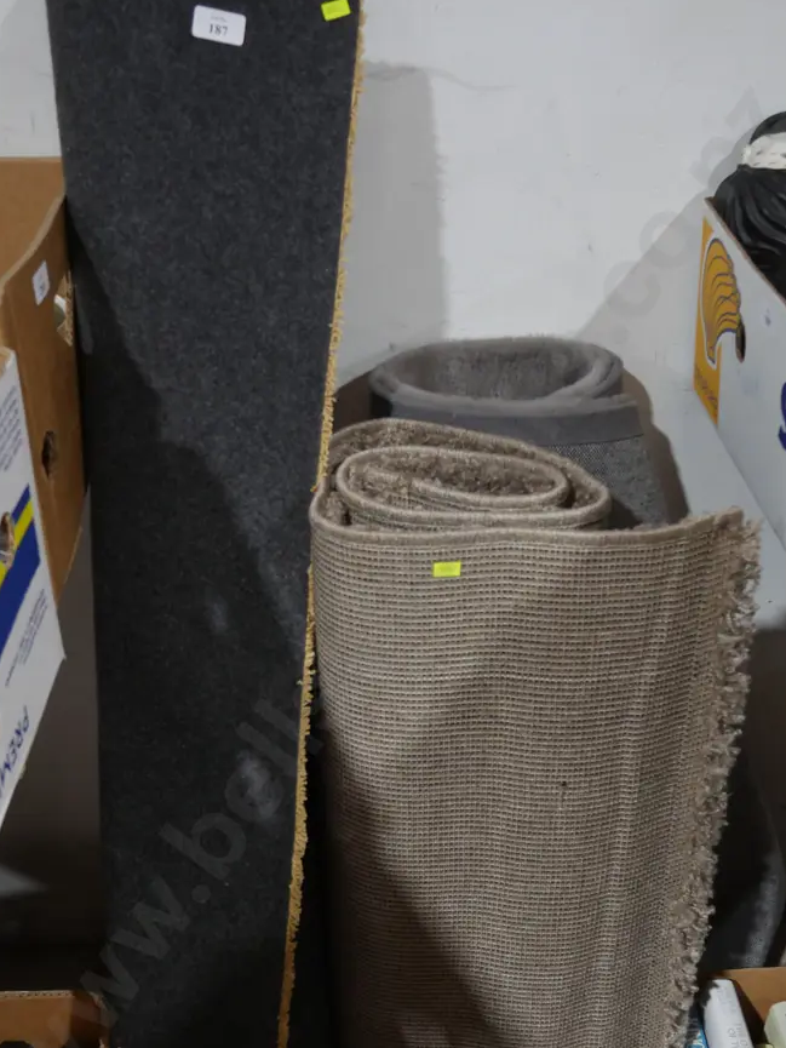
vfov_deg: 42.0
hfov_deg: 32.2
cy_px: 599
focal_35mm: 45
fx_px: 1362
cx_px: 398
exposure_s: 1/60
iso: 1250
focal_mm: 19
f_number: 4.1
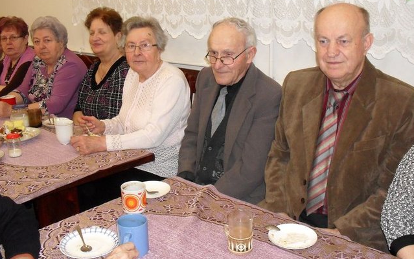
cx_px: 207
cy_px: 118
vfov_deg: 31.2
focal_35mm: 41
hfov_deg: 48.2
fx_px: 462
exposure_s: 1/45
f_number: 2.8
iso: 200
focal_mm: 6.3
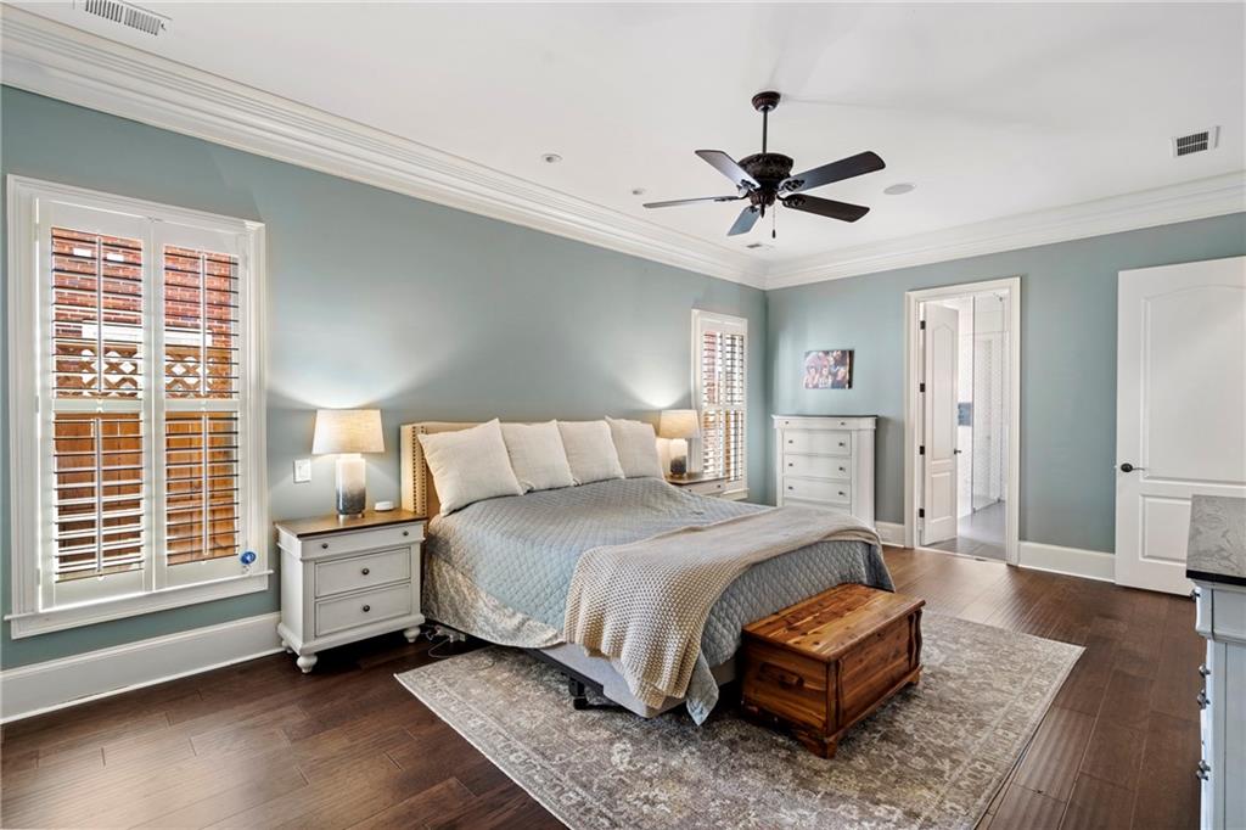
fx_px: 554
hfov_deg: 96.8
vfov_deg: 73.7
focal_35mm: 16
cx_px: 623
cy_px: 415
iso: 400
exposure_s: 1/1.67
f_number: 8
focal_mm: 16
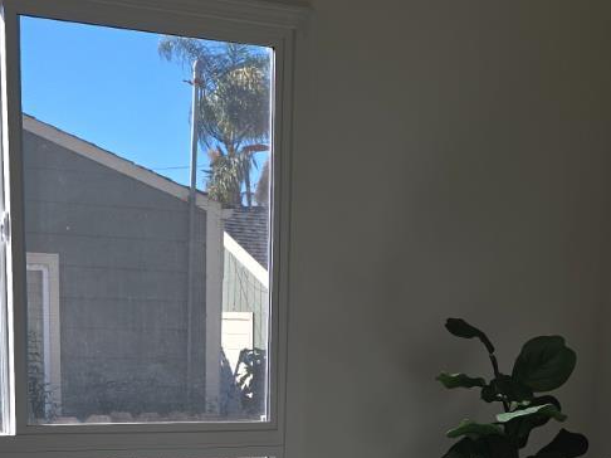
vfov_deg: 19.5
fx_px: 1253
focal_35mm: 71
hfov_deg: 27.4
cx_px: 275
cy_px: 547
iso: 12
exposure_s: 1/205
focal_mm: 6.3
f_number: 1.7
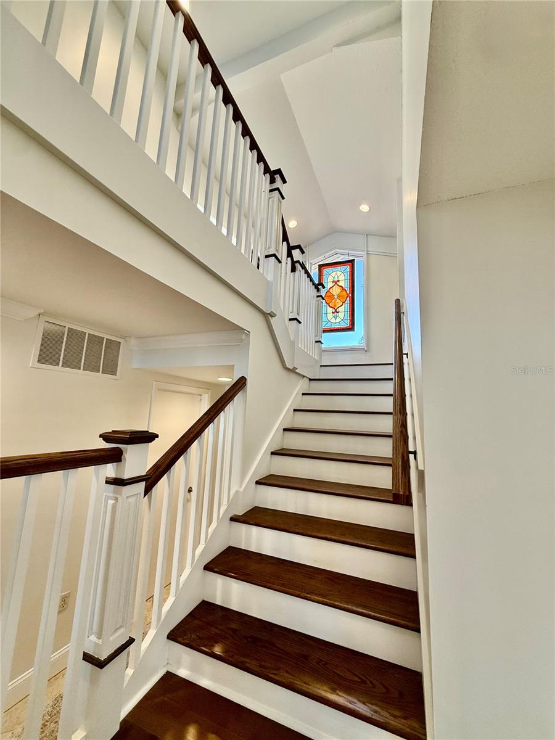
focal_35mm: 14
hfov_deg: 85.7
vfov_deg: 102.1
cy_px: 370
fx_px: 299
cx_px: 278
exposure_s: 1/120
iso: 160
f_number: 2.2
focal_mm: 2.22
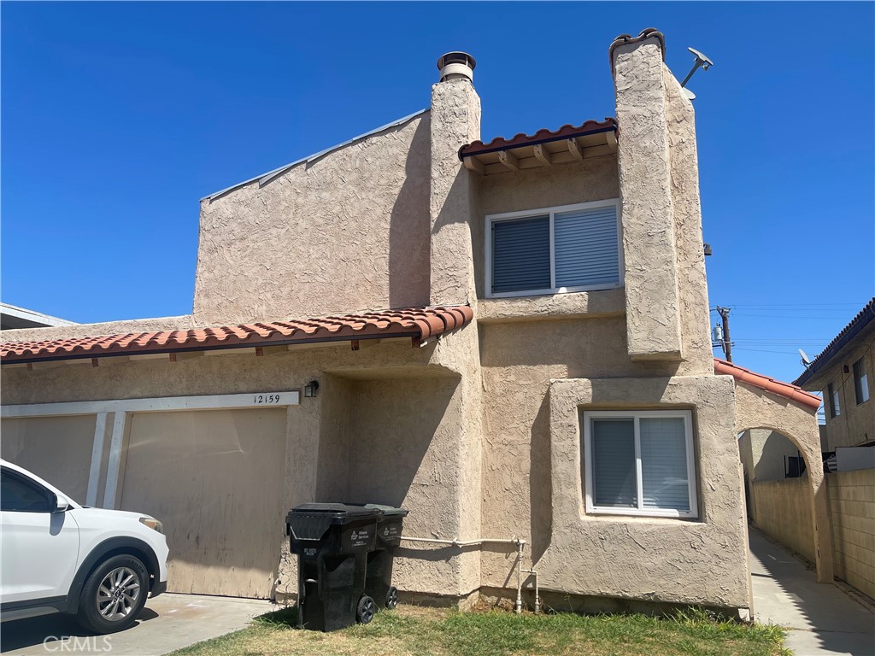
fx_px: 632
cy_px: 328
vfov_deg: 54.9
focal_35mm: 25
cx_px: 438
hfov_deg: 69.4
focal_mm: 5.1
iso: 32
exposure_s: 1/3922
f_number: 1.6
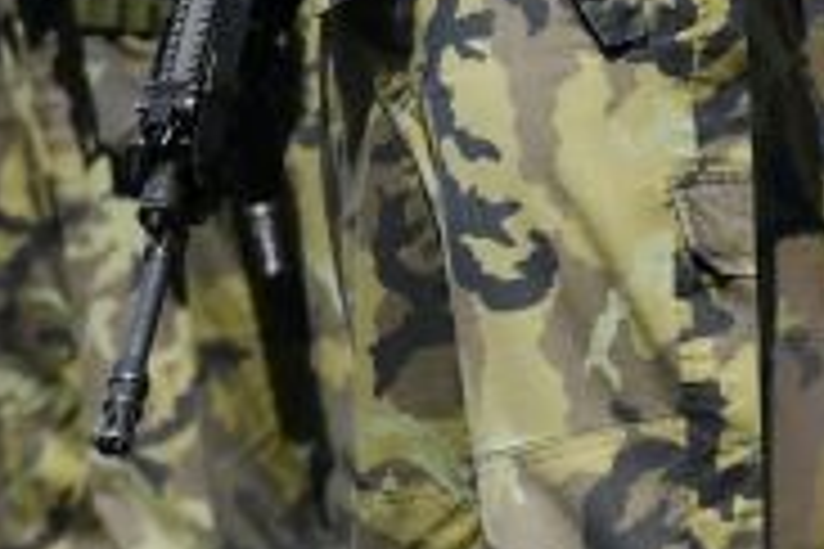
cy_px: -216
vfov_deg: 1.3
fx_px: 23505
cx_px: 347
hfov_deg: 2.0
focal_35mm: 1027
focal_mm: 105
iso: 100
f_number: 6.3
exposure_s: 1/640
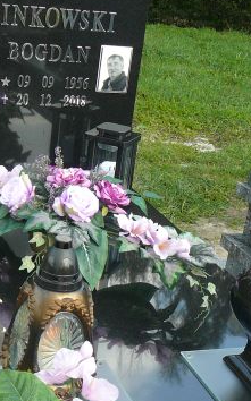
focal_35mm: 67
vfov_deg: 30.4
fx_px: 734
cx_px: 36
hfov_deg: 19.1
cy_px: 273
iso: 80
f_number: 2.8
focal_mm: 5.2
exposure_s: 1/250
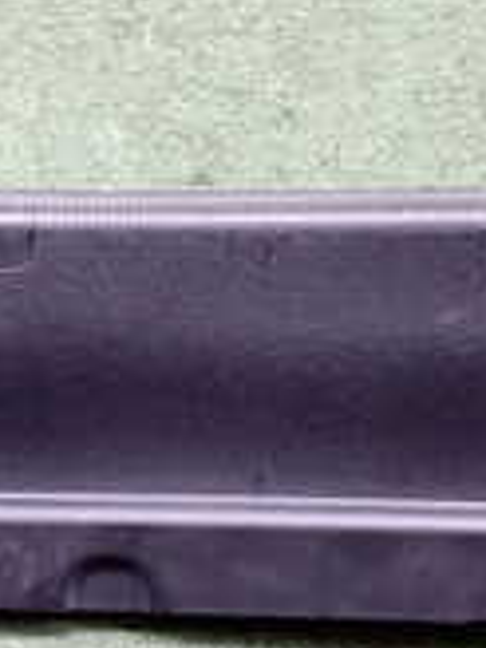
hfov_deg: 13.1
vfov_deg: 17.7
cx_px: -87
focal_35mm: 110
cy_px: 549
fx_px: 2059
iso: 200
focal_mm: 5.4
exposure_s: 1/100
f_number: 2.3
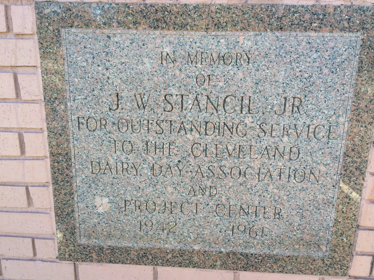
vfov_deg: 46.8
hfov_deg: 60.0
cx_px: 187
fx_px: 324
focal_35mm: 30
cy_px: 140
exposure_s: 1/260
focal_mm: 4.12
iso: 32
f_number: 2.2
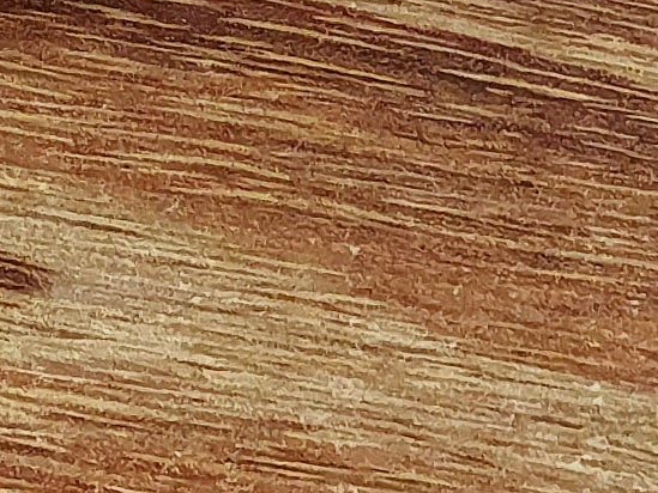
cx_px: -815
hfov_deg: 9.4
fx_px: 3631
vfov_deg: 6.7
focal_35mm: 191
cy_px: -1249
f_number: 2.4
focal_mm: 4.32
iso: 160
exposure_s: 1/60
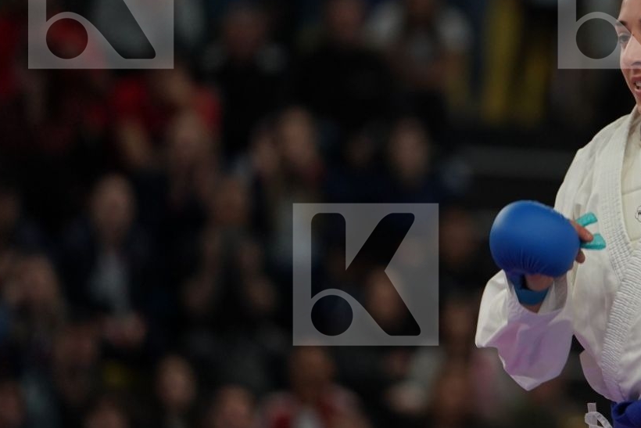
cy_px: 275
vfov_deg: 3.1
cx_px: 631
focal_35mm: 439
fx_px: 7817
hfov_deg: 4.7
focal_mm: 200
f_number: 2.8
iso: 1000
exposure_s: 1/1000
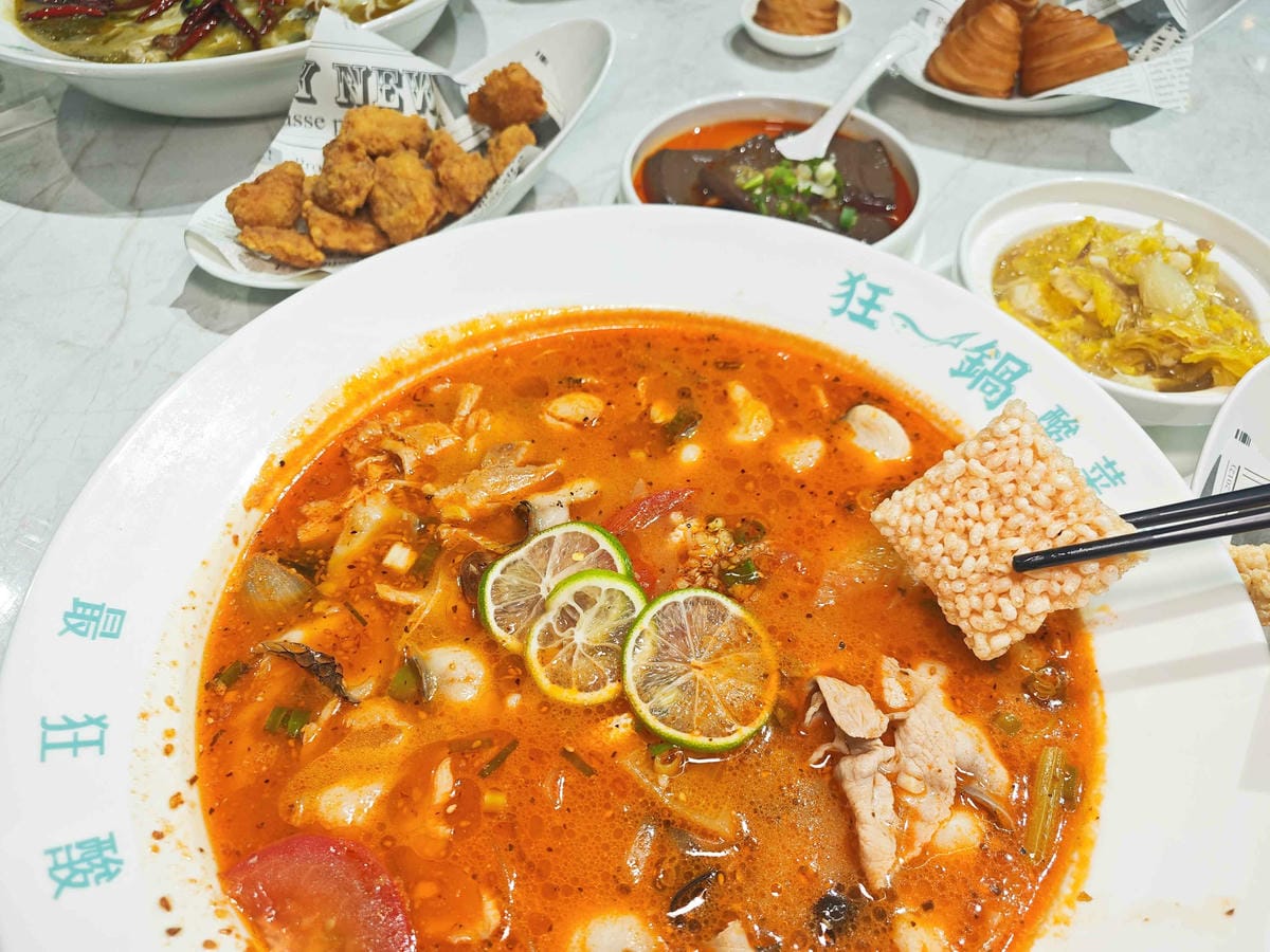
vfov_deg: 58.9
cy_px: 476
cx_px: 635
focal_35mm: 23
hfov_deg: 73.9
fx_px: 844
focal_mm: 8.72
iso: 500
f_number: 2.8
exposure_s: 1/300
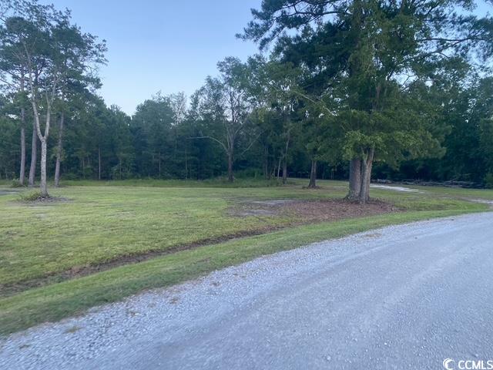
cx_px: 246
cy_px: 185
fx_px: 370
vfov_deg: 53.1
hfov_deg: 67.3
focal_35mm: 26
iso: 80
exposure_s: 1/121
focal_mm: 4.25
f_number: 1.8
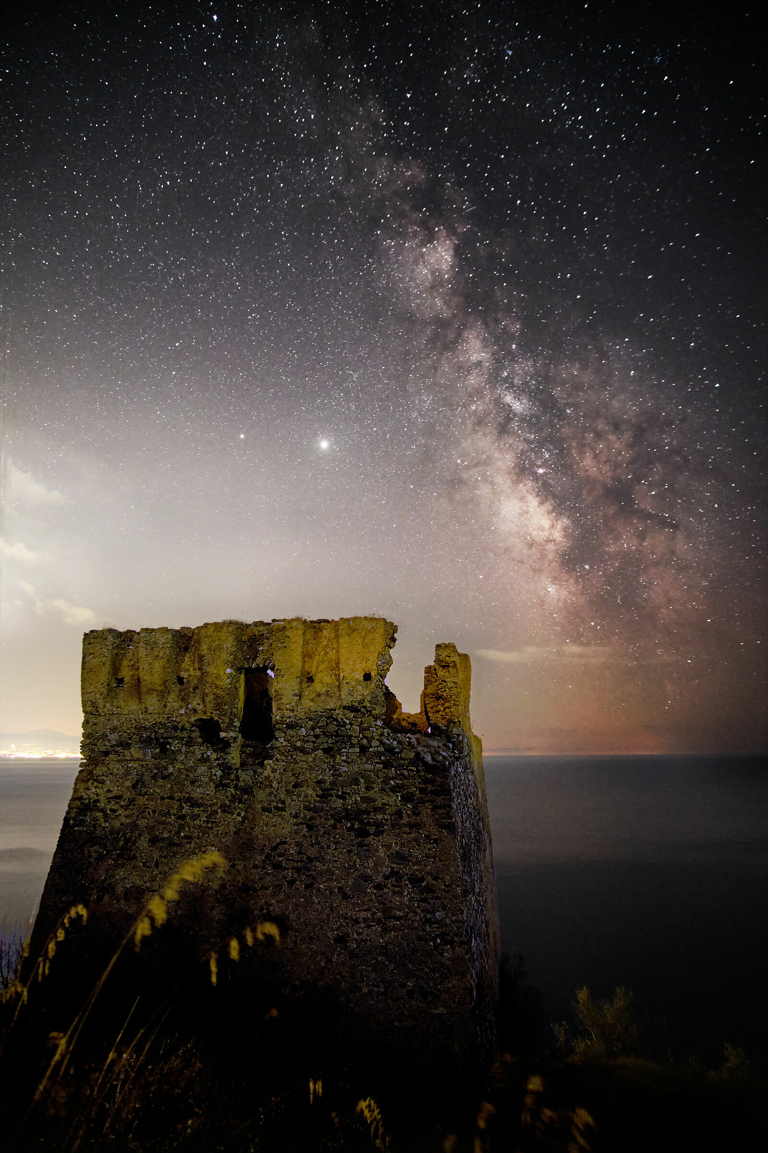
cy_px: 576
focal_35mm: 18
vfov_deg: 90.0
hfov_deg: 67.4
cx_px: 384
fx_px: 576
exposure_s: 20
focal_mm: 12
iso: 2000
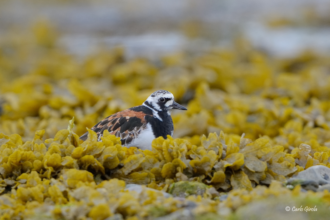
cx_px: 165
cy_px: 110
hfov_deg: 2.4
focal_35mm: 850
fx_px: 7790
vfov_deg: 1.6
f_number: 7.1
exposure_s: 1/1250
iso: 3200
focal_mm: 850
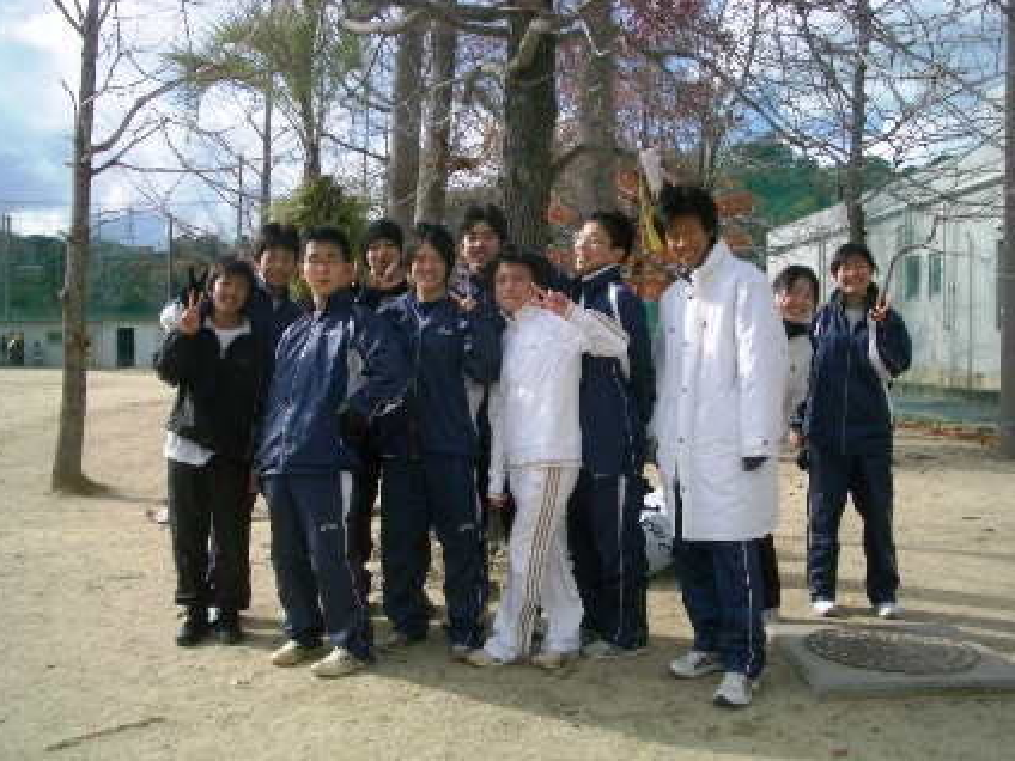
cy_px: 378
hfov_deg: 50.1
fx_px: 1085
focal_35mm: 37
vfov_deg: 38.7
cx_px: 522
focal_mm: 5.8
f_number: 4.3
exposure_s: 1/500
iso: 50
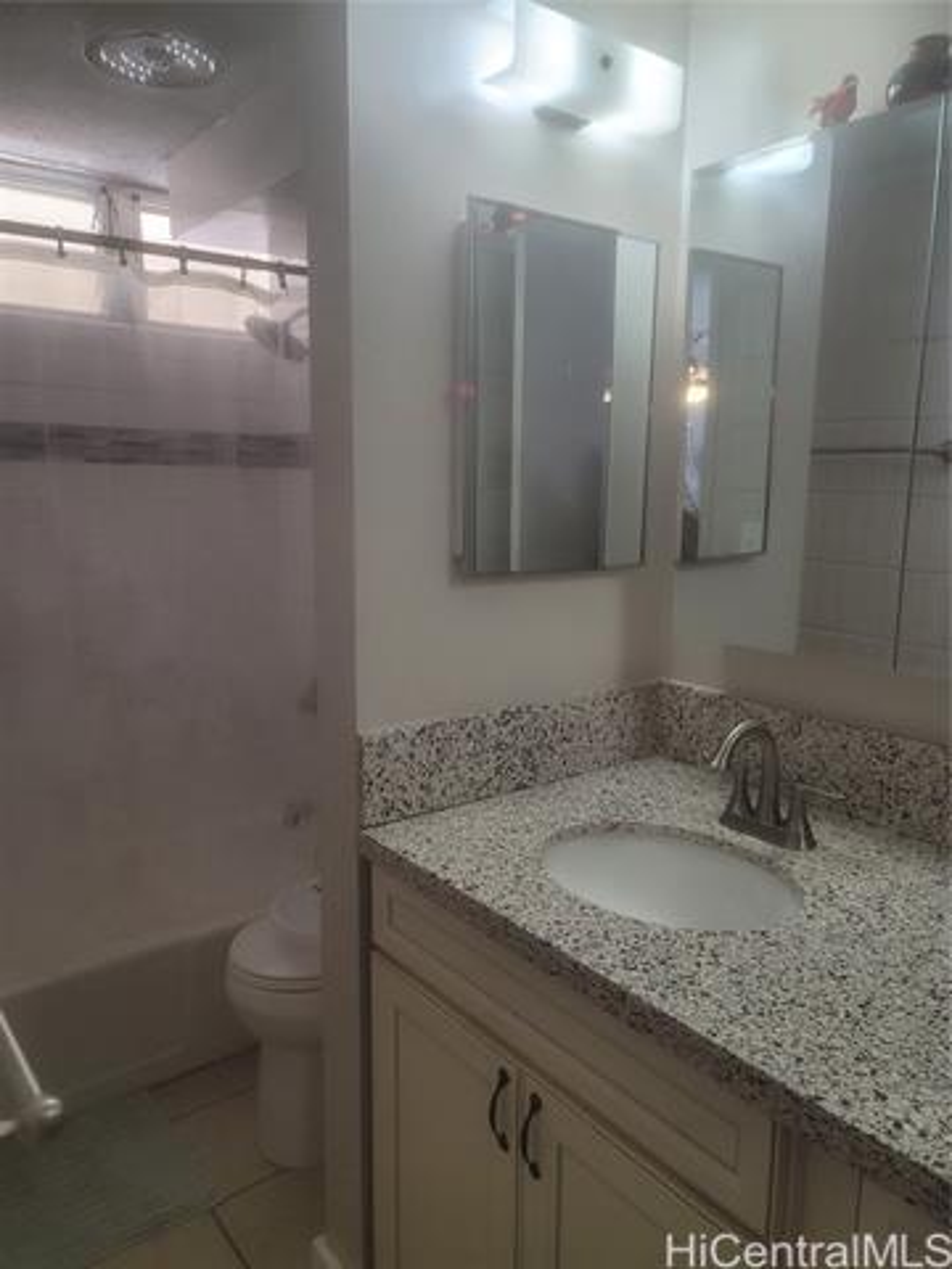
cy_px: 634
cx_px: 476
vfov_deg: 69.4
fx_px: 917
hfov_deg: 54.9
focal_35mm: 25
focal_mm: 7
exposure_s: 1/120
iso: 250
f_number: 1.8
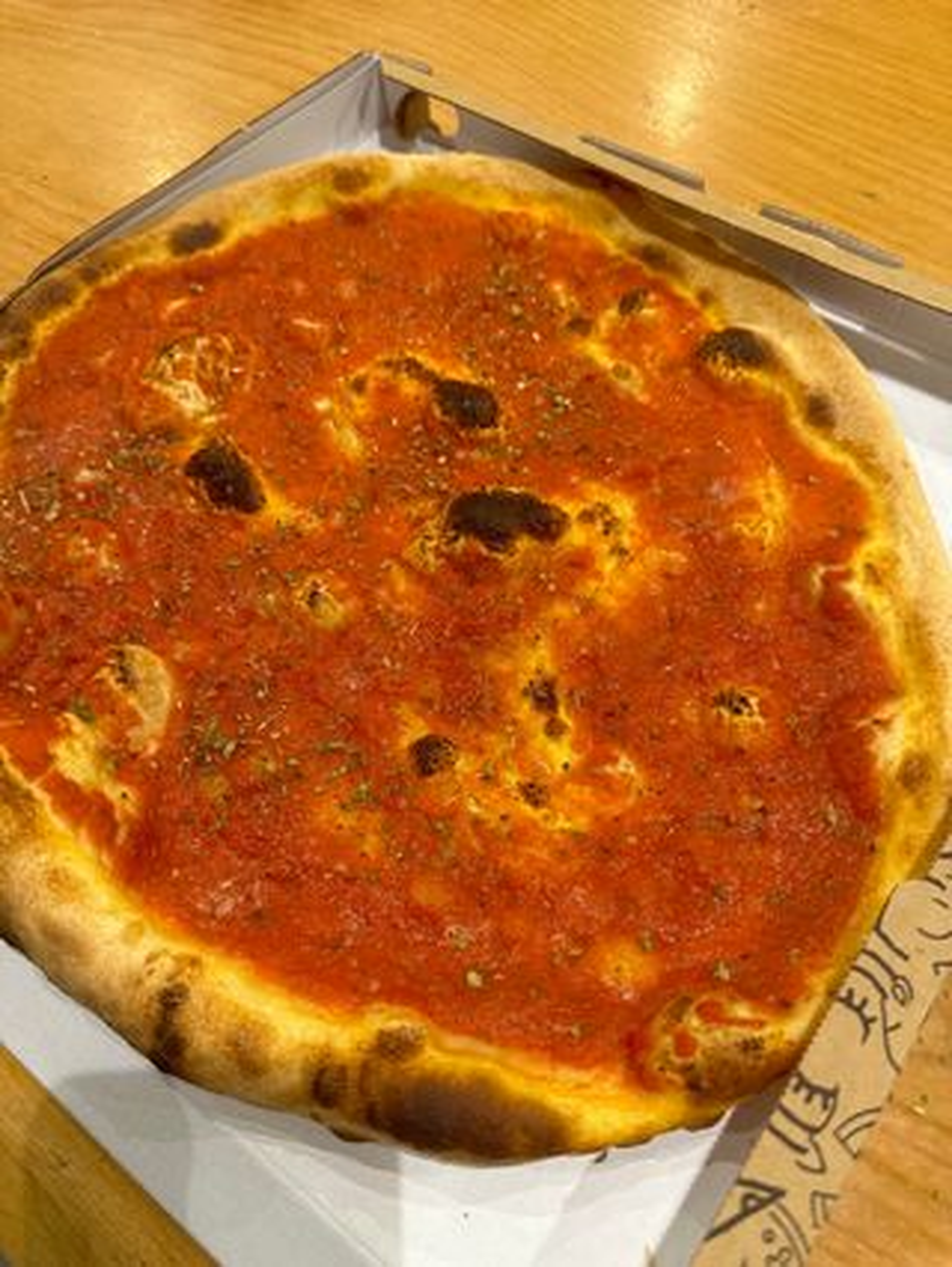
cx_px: 476
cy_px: 634
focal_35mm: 24
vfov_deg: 71.6
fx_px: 879
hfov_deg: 56.9
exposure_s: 1/100
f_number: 1.78
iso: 160
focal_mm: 6.86
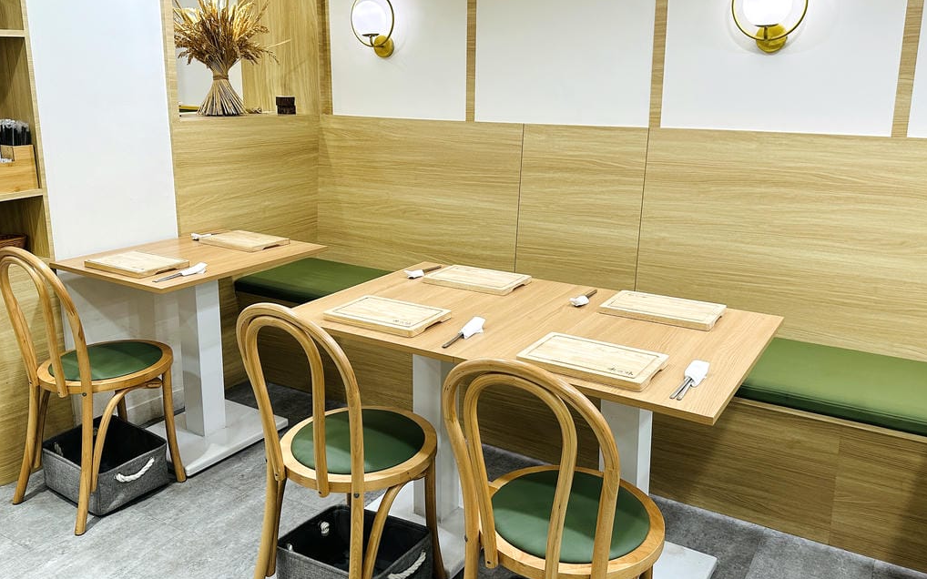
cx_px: 458
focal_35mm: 30
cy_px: 241
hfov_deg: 62.9
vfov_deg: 41.7
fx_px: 758
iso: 100
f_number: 1.78
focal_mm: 6.86
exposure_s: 1/120
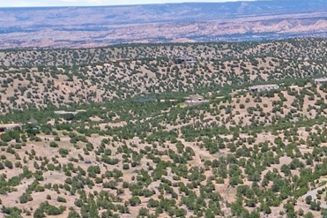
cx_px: 646
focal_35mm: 129
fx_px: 1171
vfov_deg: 9.7
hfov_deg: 13.6
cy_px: 472
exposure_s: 1/2000
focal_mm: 8.38
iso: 110
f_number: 2.8
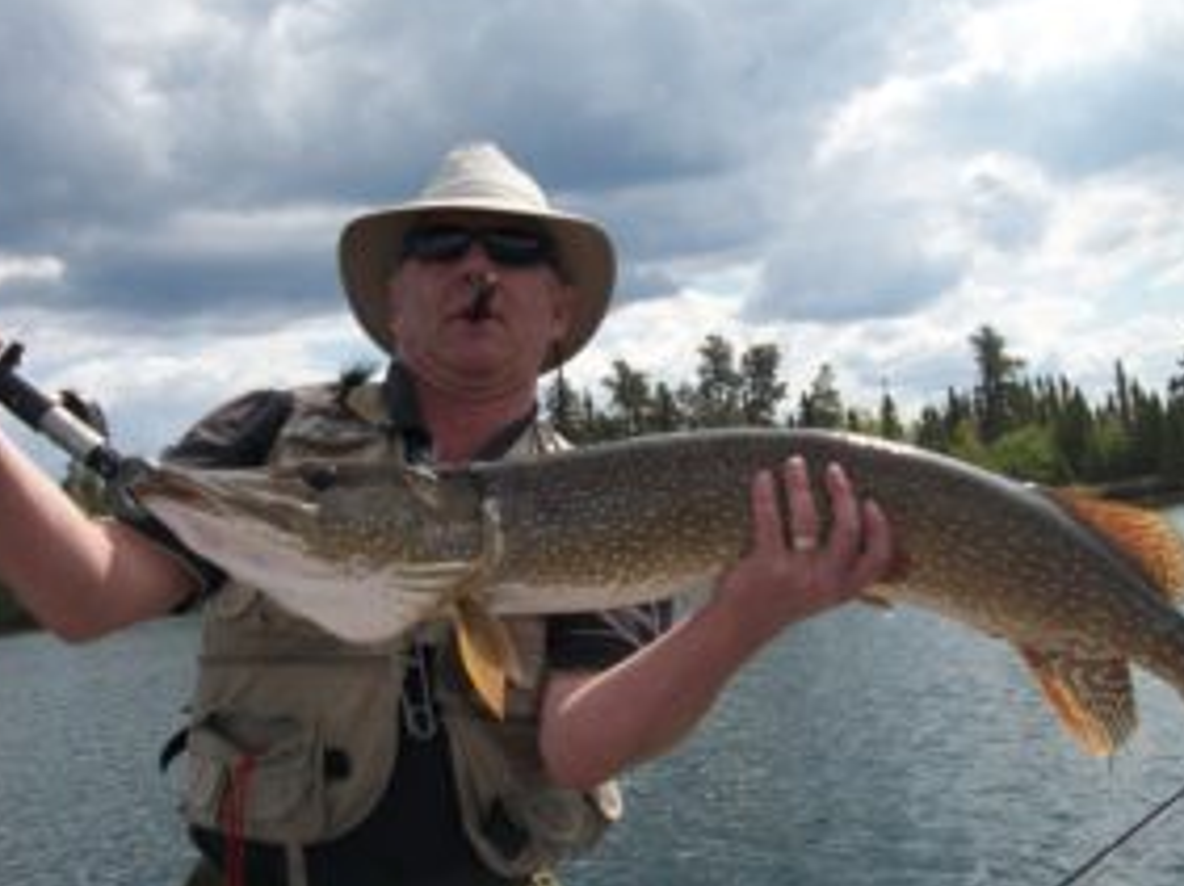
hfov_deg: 42.1
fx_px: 1538
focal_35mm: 45
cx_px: 630
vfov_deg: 32.1
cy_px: 506
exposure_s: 1/200
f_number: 8.8
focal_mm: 5.7
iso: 80
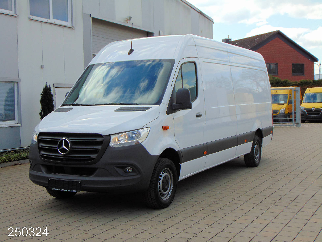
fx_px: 465
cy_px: 121
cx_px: 161
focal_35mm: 50
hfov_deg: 38.2
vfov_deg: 29.1
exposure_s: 1/500
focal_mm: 9
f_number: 3.5
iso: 80
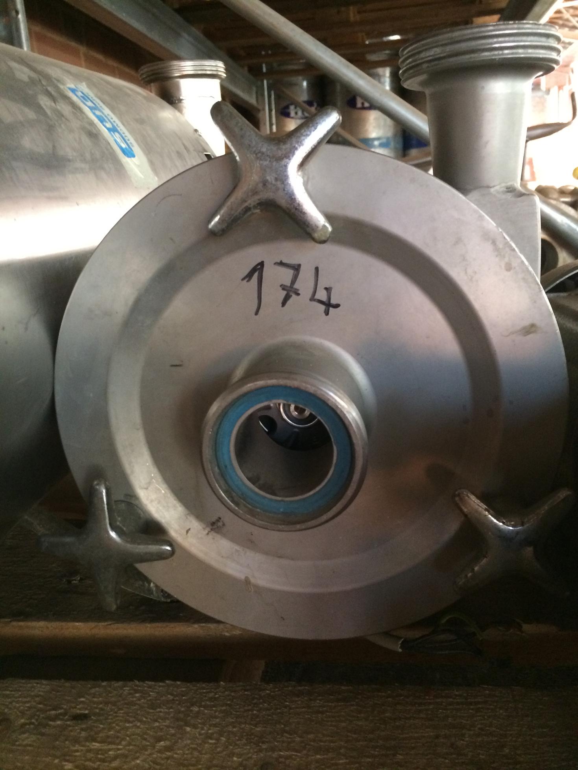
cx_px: 289
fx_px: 668
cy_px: 385
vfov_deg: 60.0
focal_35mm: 30
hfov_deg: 46.8
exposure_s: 1/24
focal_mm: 4.12
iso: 320
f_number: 2.2
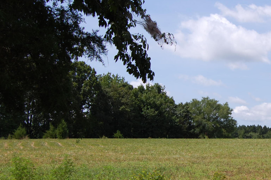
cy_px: 100
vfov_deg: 19.4
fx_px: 526
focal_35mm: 70
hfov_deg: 27.7
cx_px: 247
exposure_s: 1/320
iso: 200
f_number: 9
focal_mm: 24
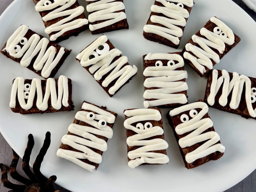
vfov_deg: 56.8
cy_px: 96
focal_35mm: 24
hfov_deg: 71.6
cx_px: 128
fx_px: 178
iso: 64
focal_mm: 6.8
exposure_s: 1/120
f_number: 1.8
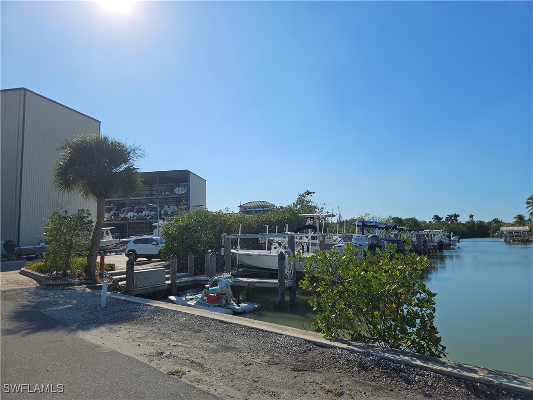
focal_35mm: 23
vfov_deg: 58.9
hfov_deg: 73.9
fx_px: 354
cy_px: 200
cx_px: 266
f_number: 1.8
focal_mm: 5.4
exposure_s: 1/4256
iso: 25
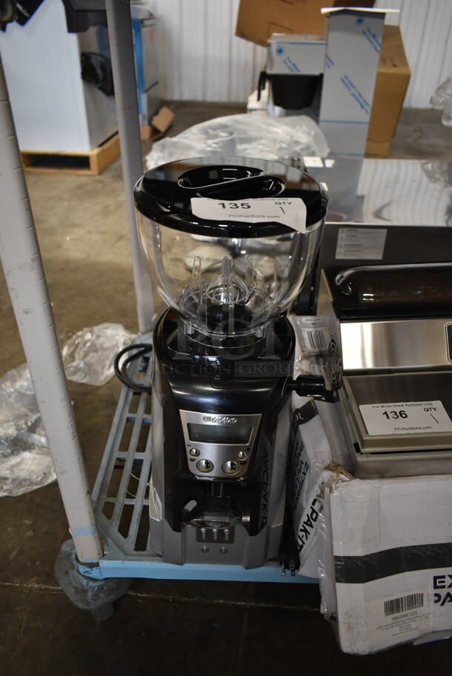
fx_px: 508
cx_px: 226
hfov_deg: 48.0
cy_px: 338
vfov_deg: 67.3
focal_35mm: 27
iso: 900
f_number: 3.5
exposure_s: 1/30
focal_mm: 18
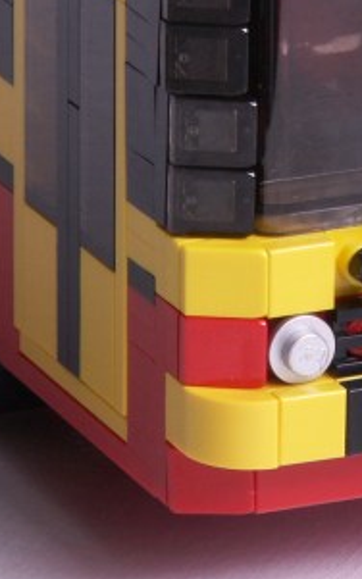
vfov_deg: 4.2
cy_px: 35
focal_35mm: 496
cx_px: 308
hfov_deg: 2.6
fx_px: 7833
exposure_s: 1/2
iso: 50
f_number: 7.1
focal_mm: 28.86
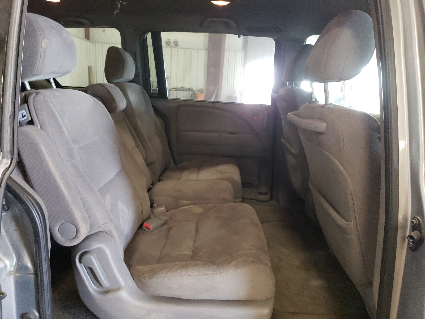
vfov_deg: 53.1
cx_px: 212
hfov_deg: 67.3
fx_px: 319
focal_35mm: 26
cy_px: 160
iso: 445
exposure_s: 1/30
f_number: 1.5
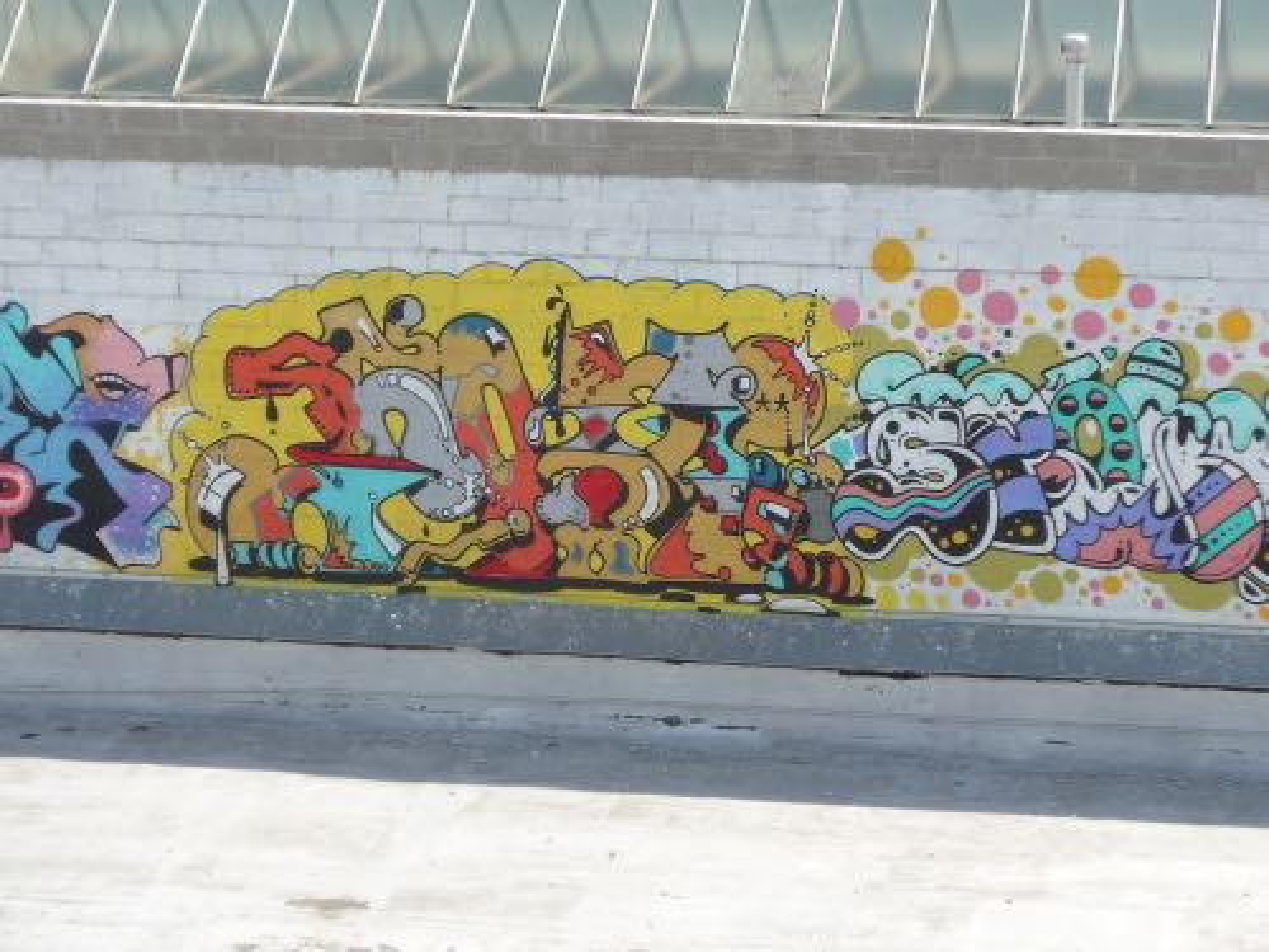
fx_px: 4289
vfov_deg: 12.7
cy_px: 476
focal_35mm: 117
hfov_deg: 16.8
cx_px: 634
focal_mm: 22.9
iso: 80
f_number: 5
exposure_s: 1/400
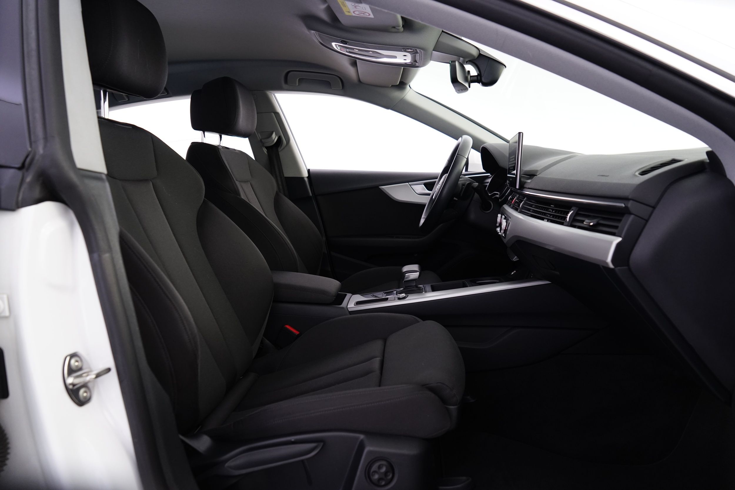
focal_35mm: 24
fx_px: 490
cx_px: 368
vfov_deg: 53.1
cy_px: 245
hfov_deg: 73.7
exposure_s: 1/8
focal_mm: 24
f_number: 5
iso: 800
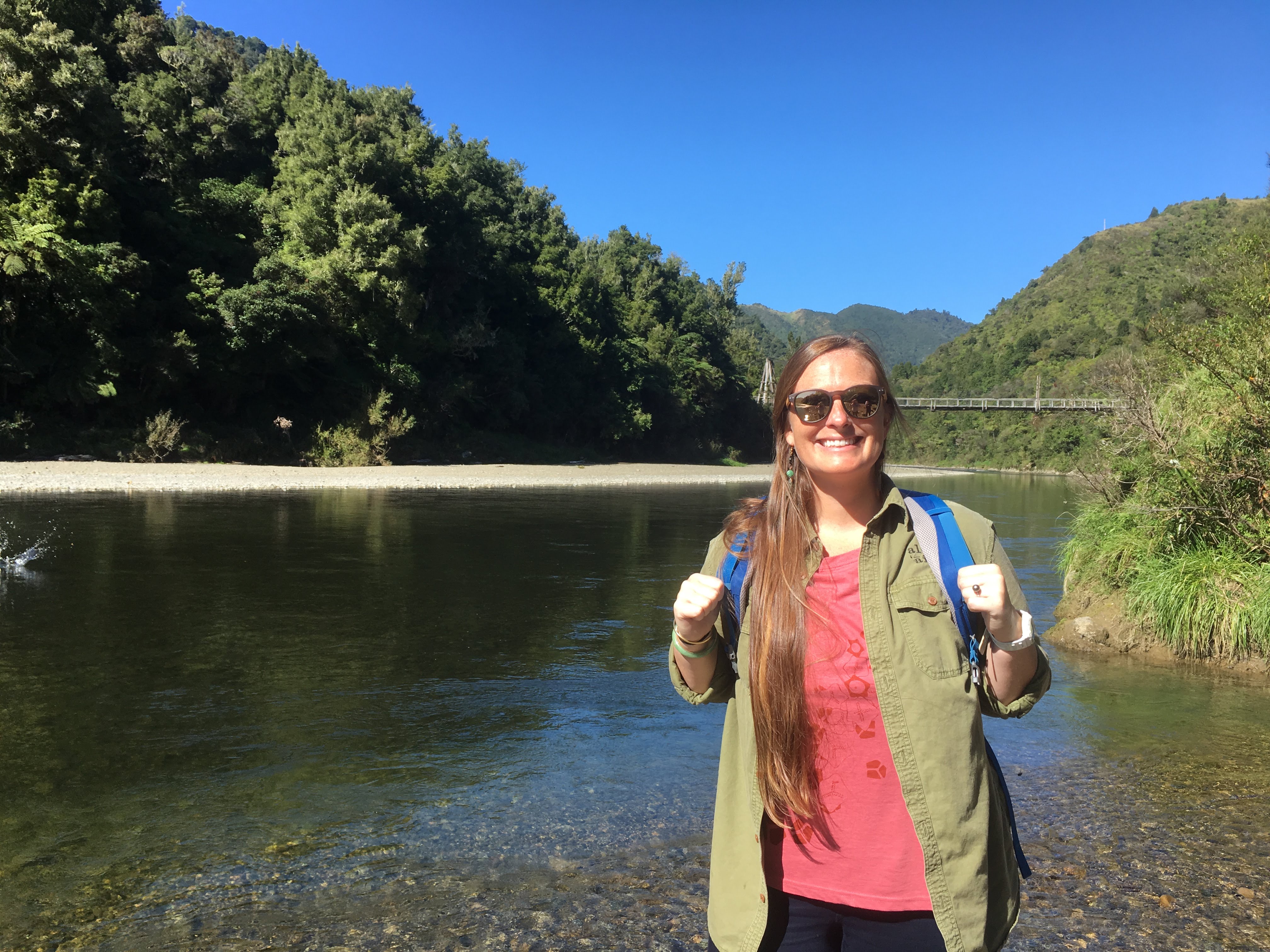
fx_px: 1064
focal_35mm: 29
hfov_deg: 61.7
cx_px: 635
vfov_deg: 48.2
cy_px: 476
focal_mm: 4.15
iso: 25
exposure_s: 1/827
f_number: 2.2
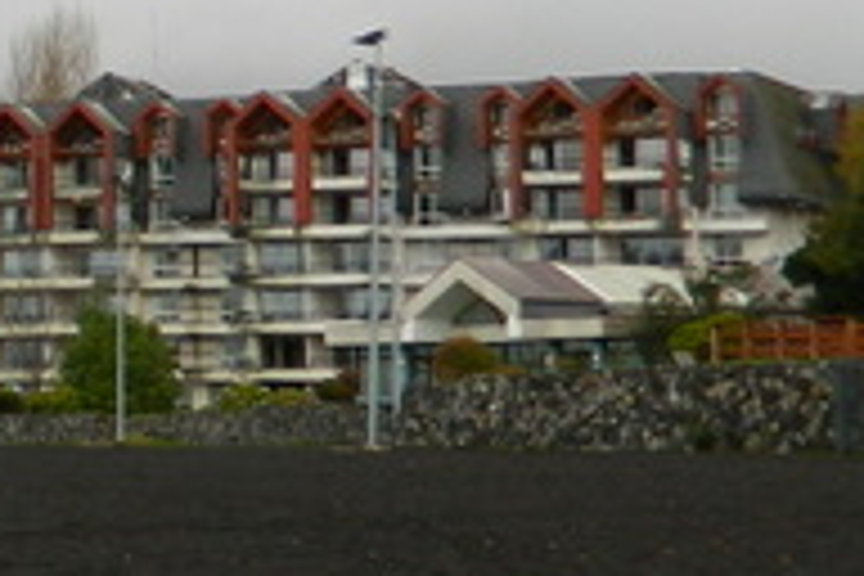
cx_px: -932
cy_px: 212
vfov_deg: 9.0
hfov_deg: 11.9
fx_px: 3648
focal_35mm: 152
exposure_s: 1/60
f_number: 3.3
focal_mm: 6.2
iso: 80
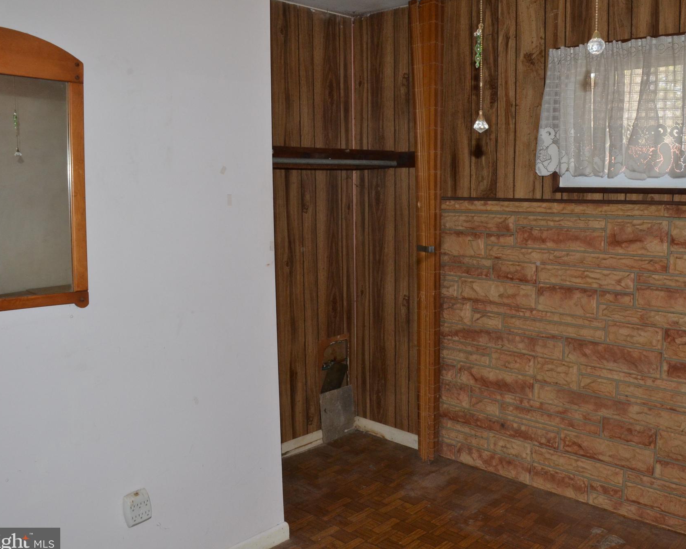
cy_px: 278
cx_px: 389
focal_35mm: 31
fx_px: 629
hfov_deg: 57.0
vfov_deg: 47.1
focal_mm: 18
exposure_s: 1/25
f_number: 16
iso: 800
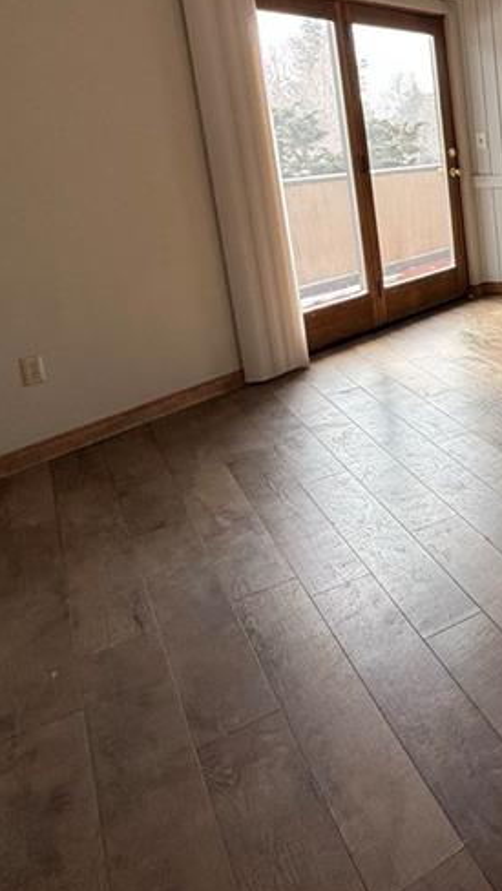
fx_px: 756
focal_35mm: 32
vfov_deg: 59.0
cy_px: 270
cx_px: 814
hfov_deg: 24.7
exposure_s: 1/140
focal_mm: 2.22
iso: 50
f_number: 2.2
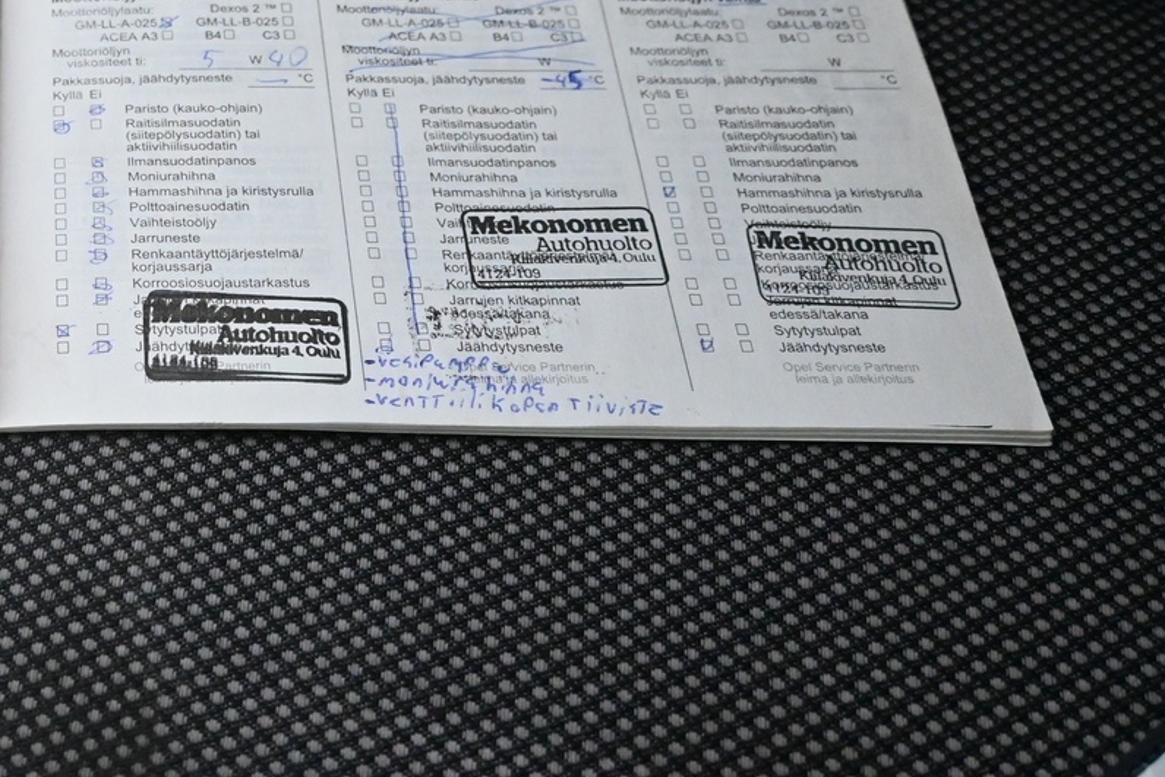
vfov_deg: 22.3
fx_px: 1926
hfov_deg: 31.2
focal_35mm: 60
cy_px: 97
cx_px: 7
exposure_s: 1/30
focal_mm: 19.5
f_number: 3.8
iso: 5000
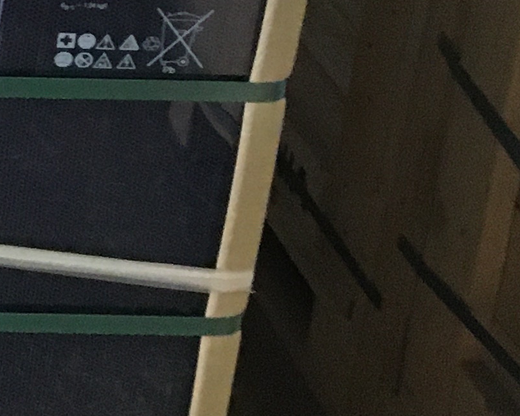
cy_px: -401
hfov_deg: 11.3
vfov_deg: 10.2
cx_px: -738
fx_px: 2171
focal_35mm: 141
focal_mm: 4.15
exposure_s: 1/30
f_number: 2.2
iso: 200
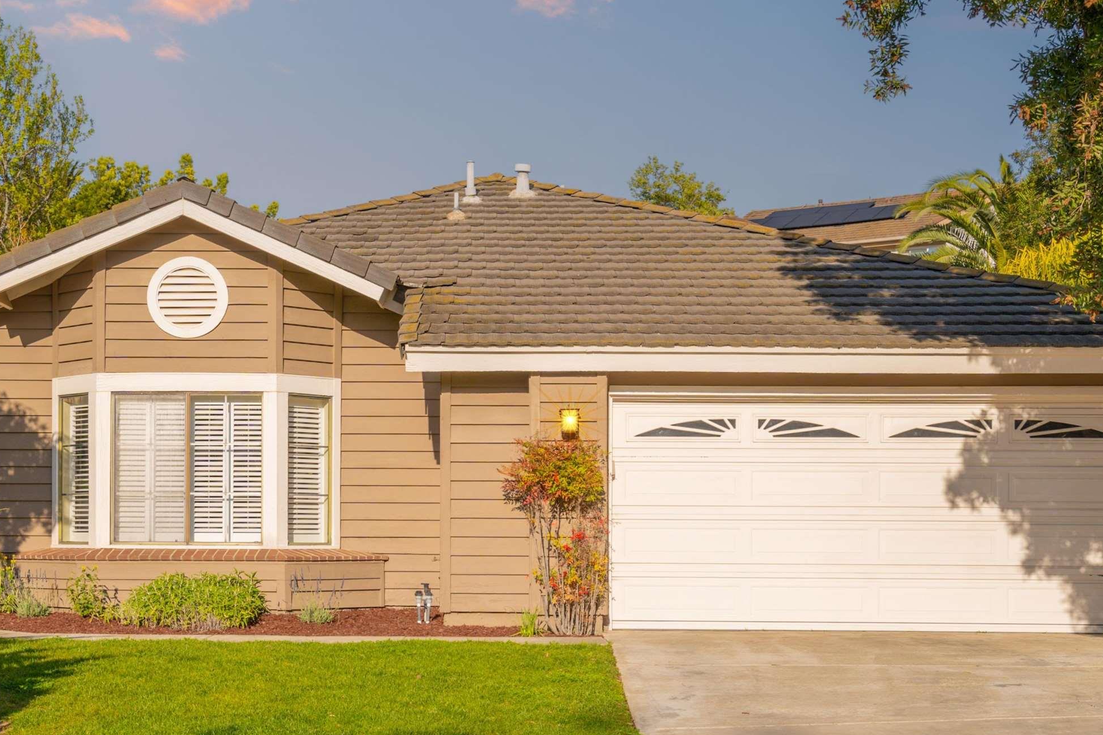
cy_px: 414
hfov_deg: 36.1
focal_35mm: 55
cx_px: 443
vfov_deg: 24.6
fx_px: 1685
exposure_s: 1/1000
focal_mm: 35
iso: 100
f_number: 8
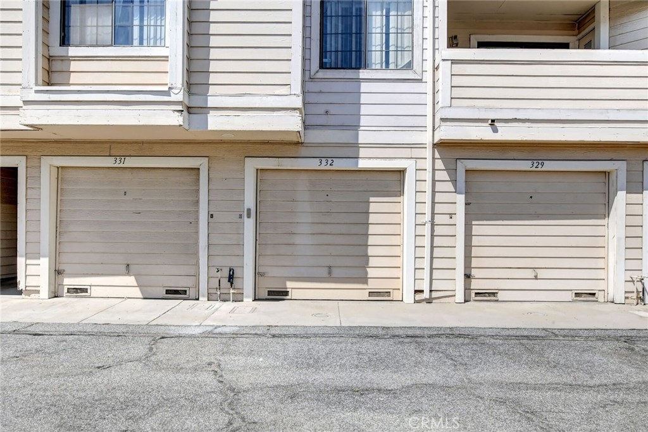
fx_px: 450
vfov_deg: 51.3
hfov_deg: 71.5
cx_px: 324
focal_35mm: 25
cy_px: 216
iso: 800
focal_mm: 17
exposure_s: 1/800
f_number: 14
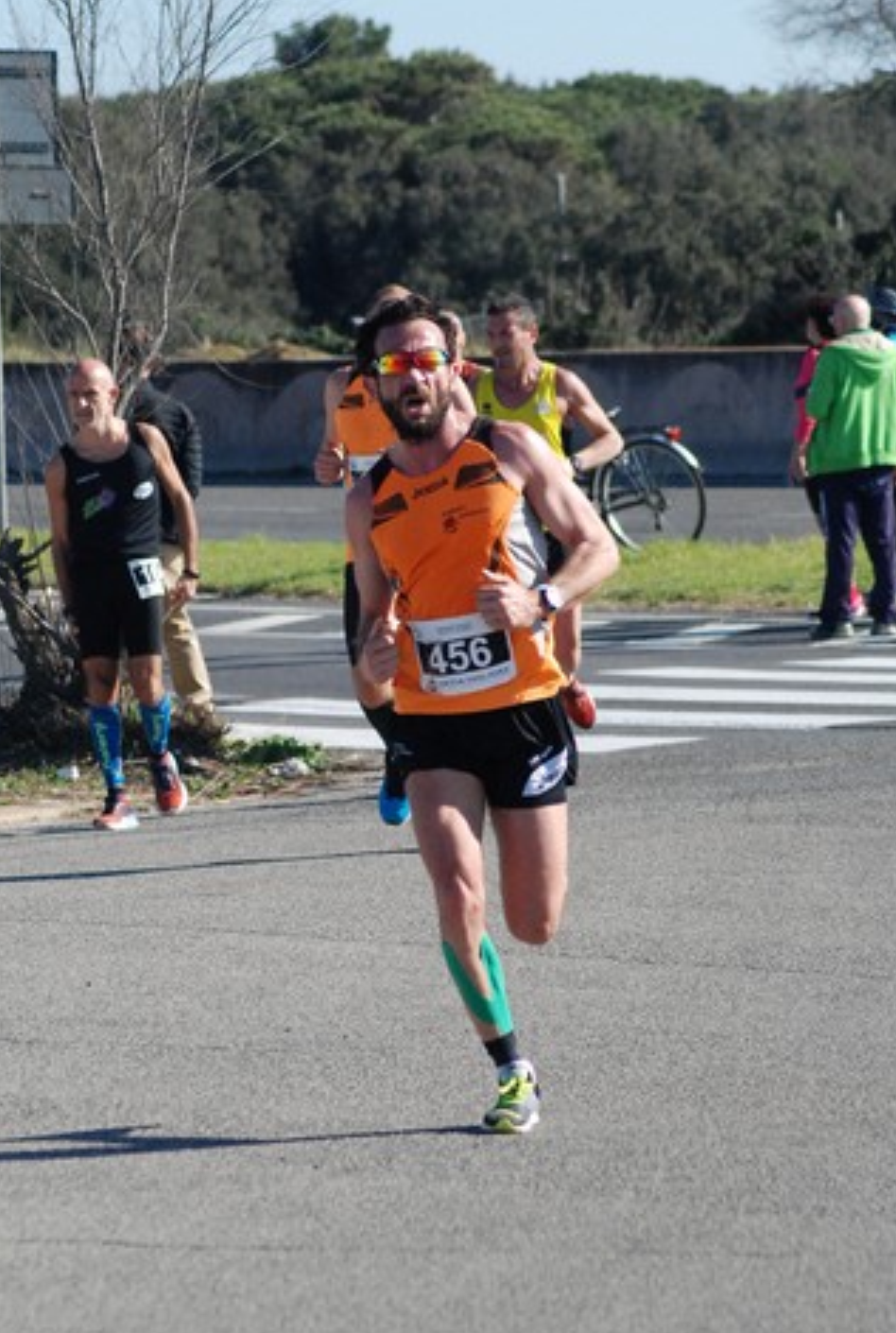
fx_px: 9599
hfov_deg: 5.3
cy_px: 703
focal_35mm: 259
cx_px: 401
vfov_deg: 7.9
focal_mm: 135
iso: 1000
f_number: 7.1
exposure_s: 1/2000
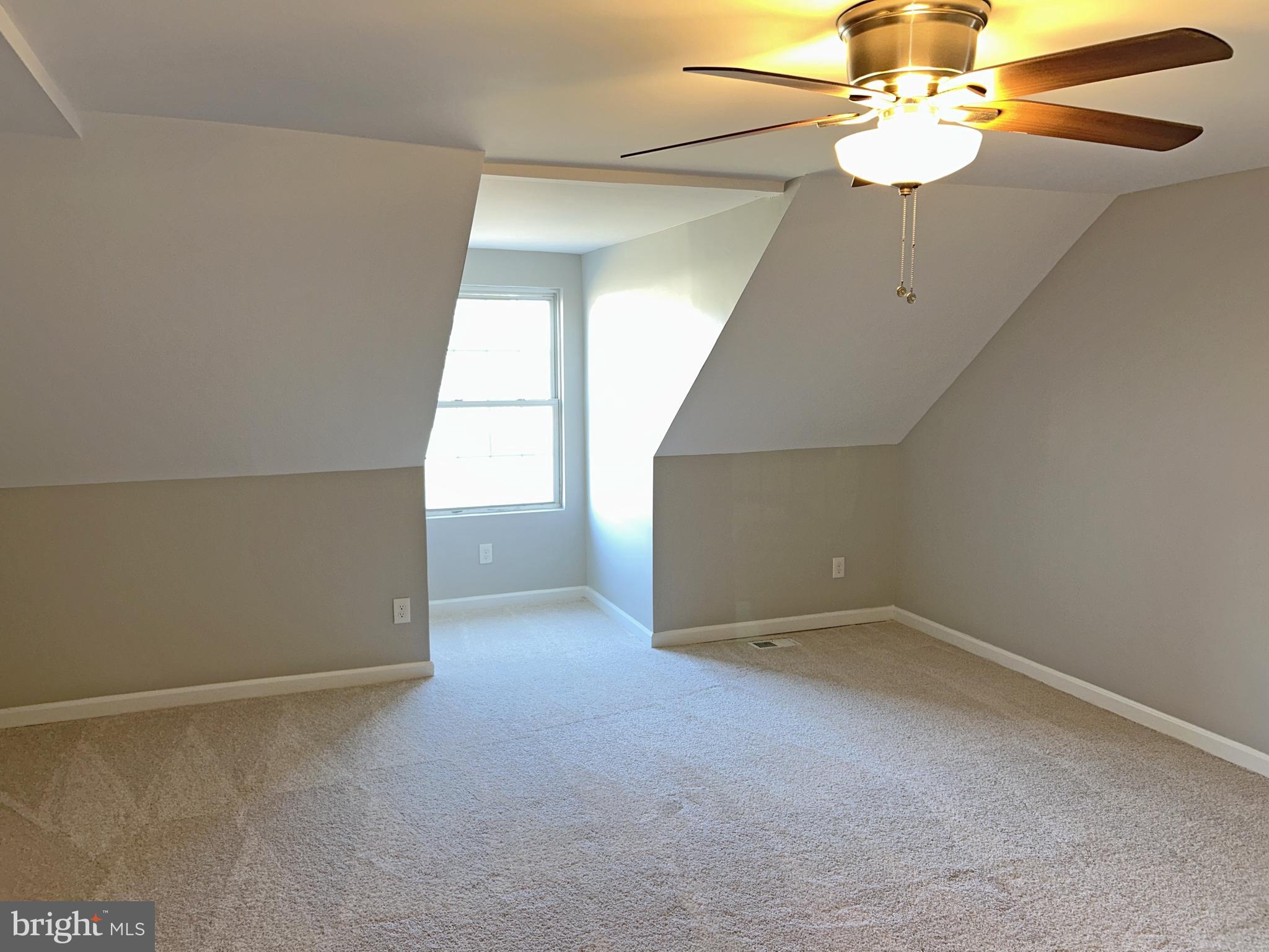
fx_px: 953
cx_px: 634
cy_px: 476
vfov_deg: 53.1
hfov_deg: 67.3
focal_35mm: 26
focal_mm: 5.7
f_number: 1.5
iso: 40
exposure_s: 1/36
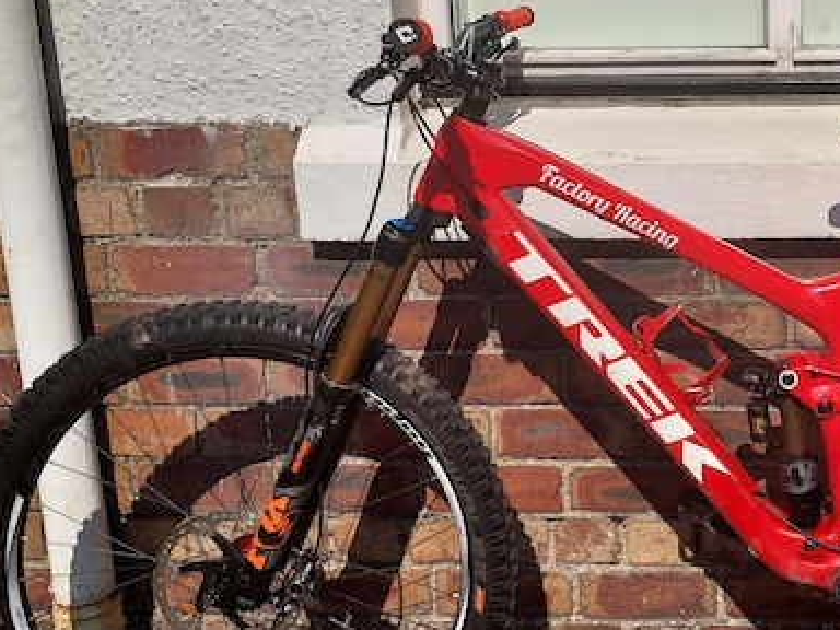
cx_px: 696
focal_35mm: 50
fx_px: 1213
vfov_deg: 28.8
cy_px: 175
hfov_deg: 36.6
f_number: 1.8
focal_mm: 4.6
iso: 40
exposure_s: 1/2407
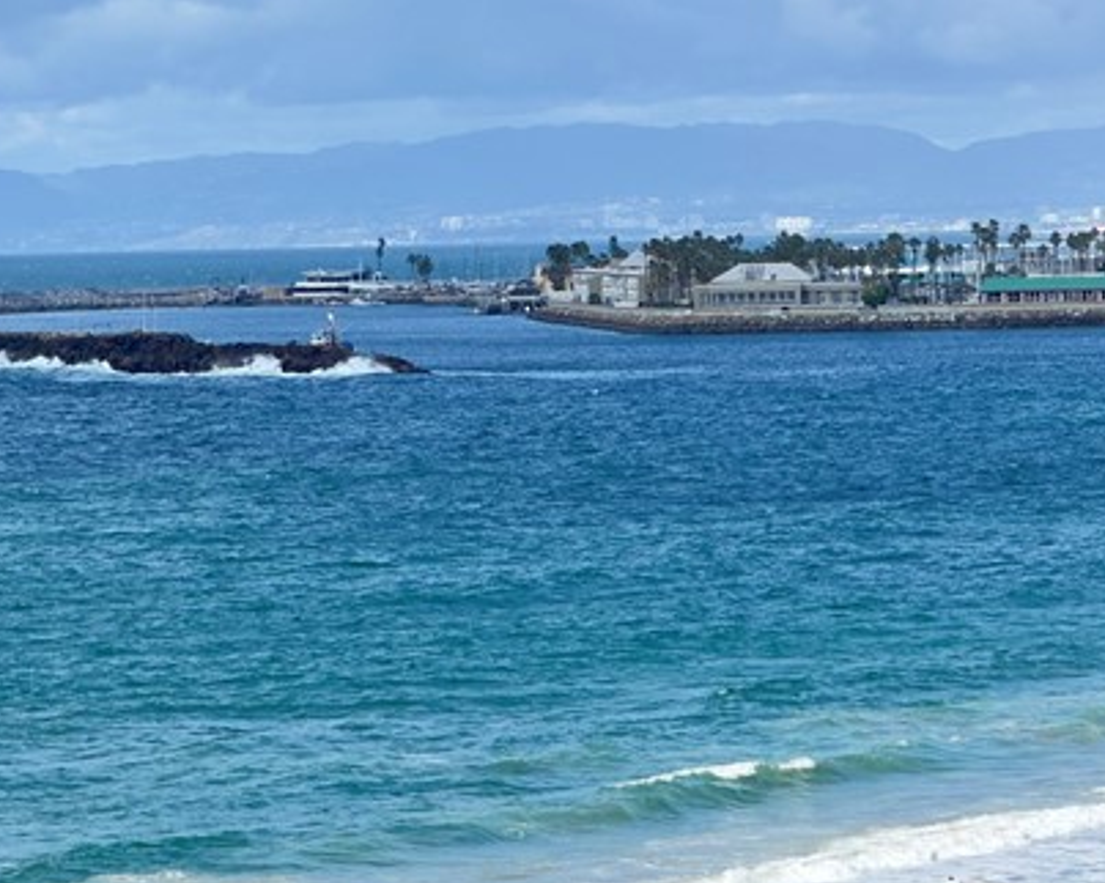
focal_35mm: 191
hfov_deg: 10.1
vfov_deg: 8.1
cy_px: 261
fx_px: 6243
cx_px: 658
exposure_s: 1/791
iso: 32
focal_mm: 9
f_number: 2.8
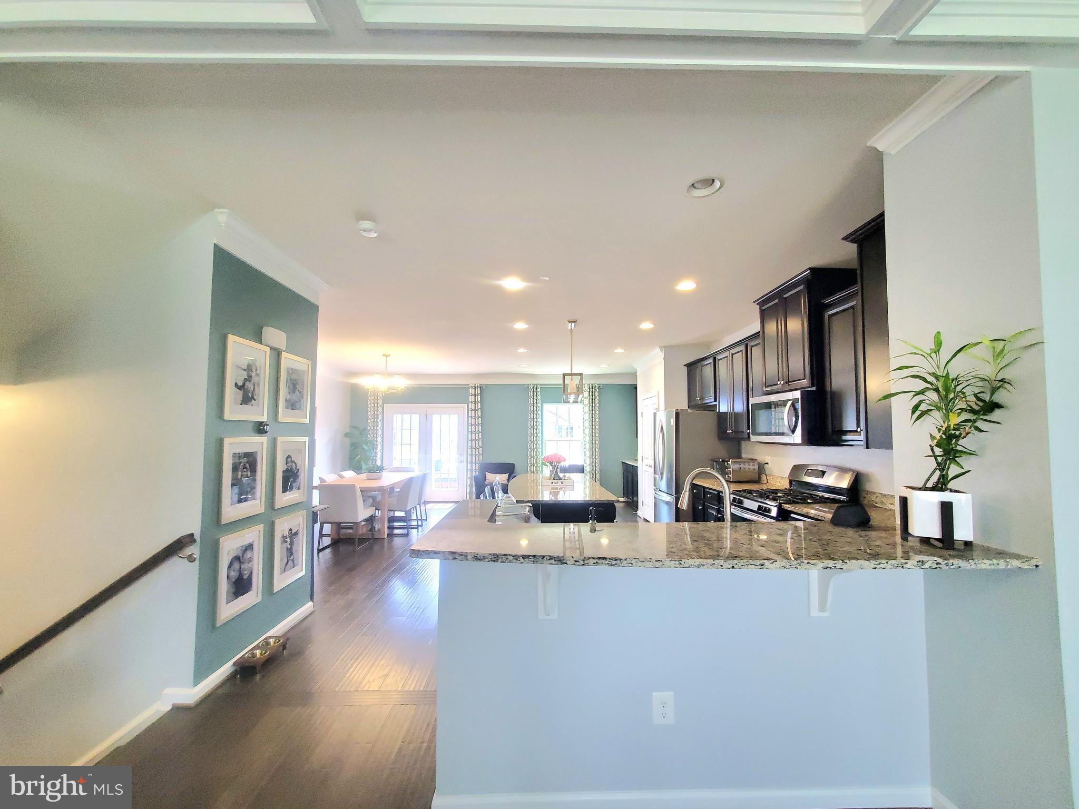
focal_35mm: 13
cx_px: 540
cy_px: 404
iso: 500
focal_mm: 1.8
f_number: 2.2
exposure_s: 1/60.2
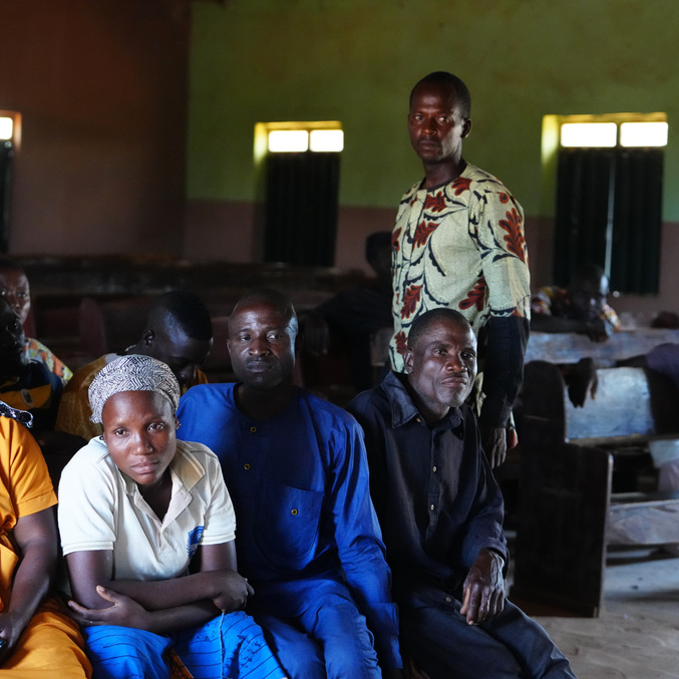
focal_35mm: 90
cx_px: 353
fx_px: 1997
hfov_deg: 19.3
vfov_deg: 19.3
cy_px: 338
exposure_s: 1/250
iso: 6400
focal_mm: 70
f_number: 3.5
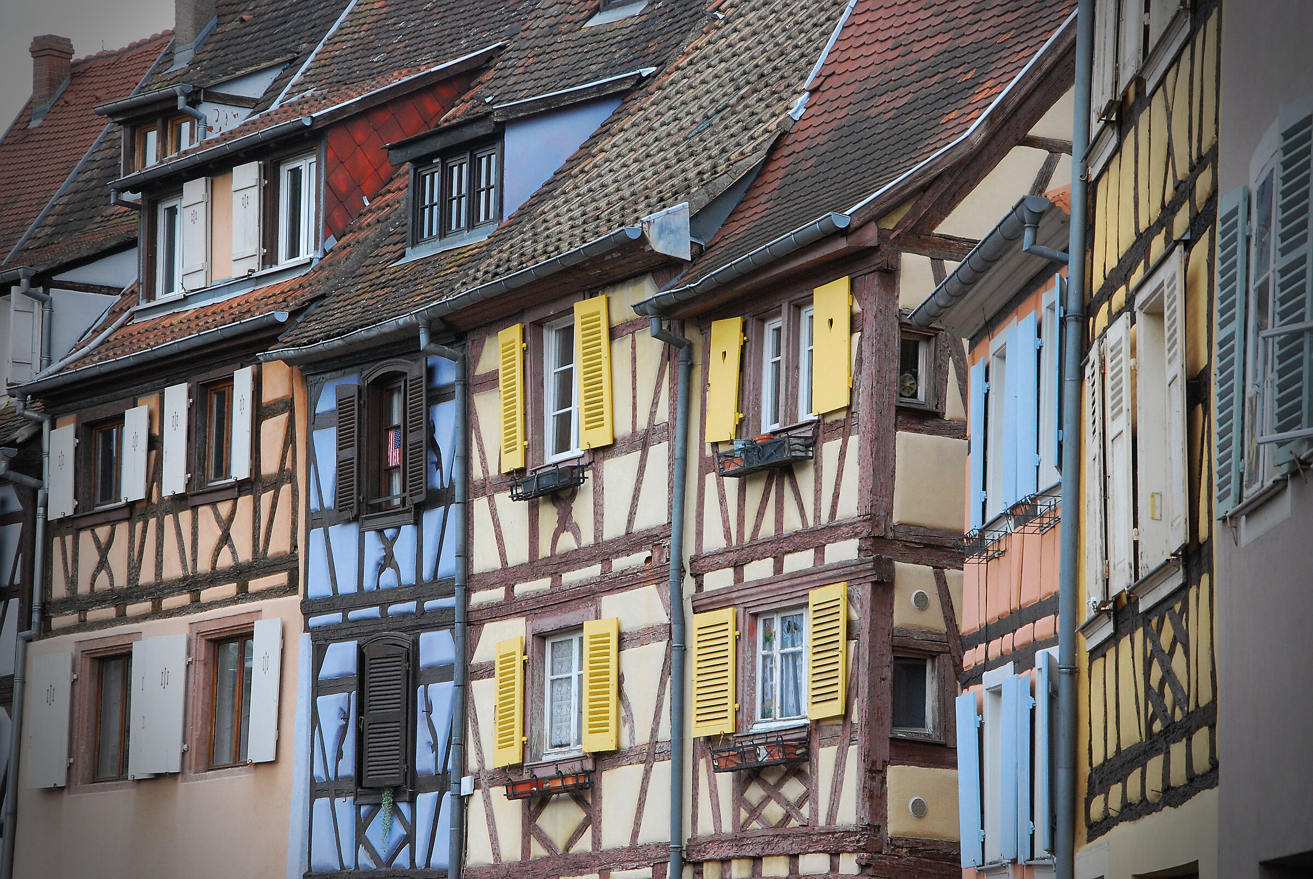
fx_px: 4382
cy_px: 440
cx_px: 656
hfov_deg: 17.0
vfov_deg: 11.5
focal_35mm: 120
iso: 800
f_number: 7.1
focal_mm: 80
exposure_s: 1/160
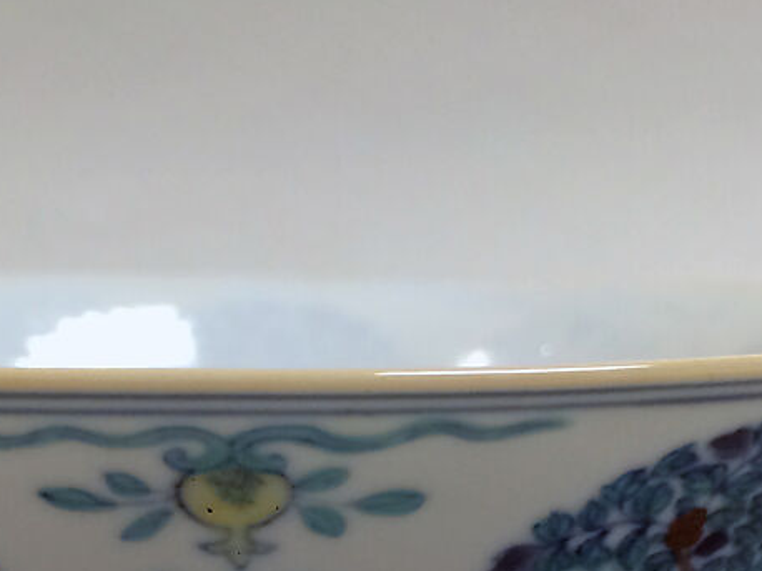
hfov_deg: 25.5
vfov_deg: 18.6
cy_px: 624
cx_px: 241
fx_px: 1672
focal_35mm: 76
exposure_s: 1/30
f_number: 2.2
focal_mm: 4.15
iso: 80
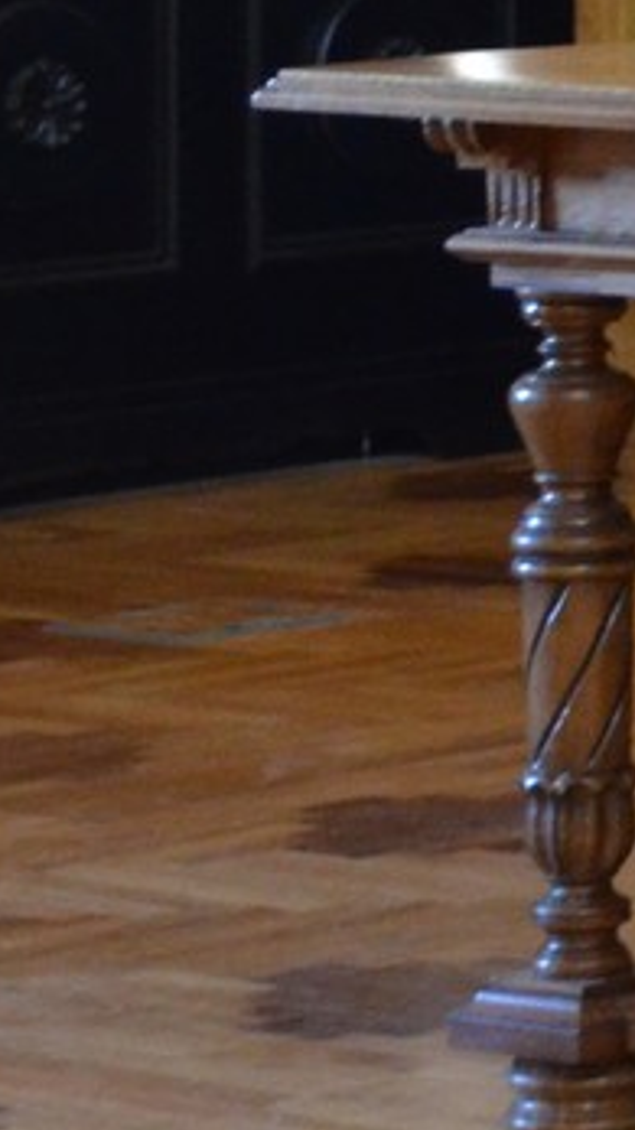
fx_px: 6740
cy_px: -501
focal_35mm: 225
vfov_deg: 9.4
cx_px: 1882
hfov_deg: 5.1
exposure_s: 1/30
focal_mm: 26
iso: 1600
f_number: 3.8
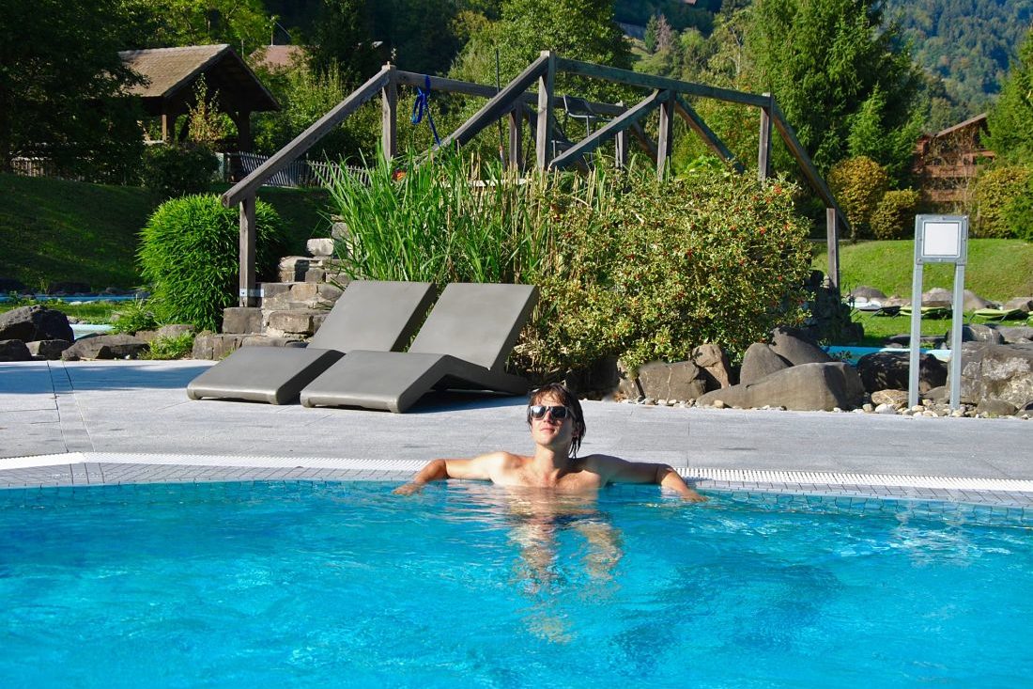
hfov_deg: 35.1
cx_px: 516
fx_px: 1635
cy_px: 344
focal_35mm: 57
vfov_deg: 23.8
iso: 100
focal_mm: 38
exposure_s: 1/200
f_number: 7.1
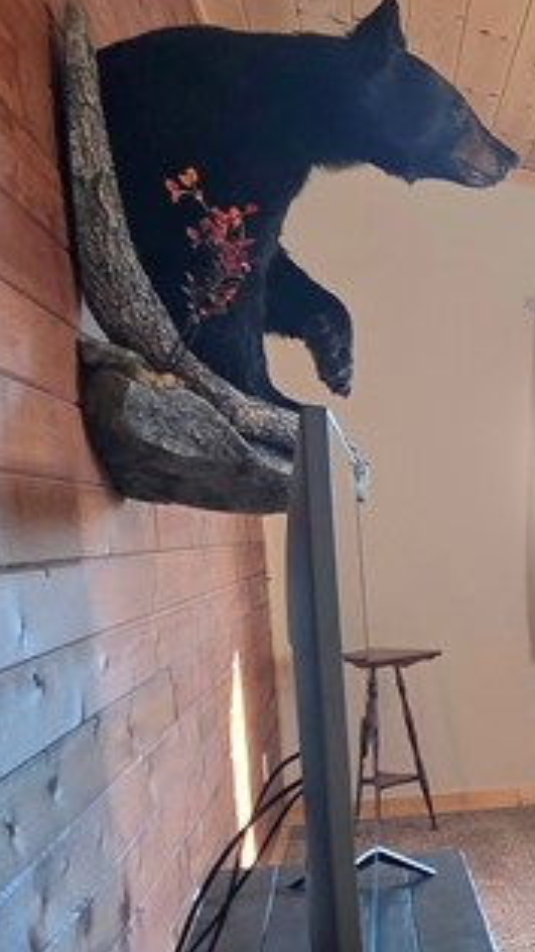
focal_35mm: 46
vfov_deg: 43.2
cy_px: 713
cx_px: 910
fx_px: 1161
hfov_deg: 20.2
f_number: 1.9
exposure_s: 1/120
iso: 125
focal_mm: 2.2
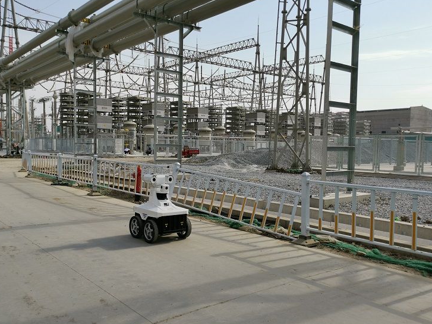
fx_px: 399
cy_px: 165
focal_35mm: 32
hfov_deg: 56.9
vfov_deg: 44.1
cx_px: 215
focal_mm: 5.58
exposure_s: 1/2577
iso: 50
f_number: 1.8
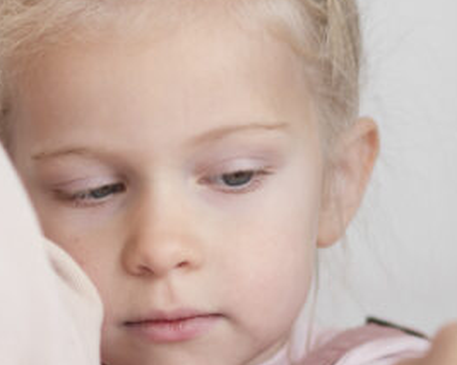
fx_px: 4134
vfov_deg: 5.0
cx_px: 113
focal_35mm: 306
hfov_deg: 6.3
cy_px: 270
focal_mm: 85
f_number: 2
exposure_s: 1/180
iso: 400
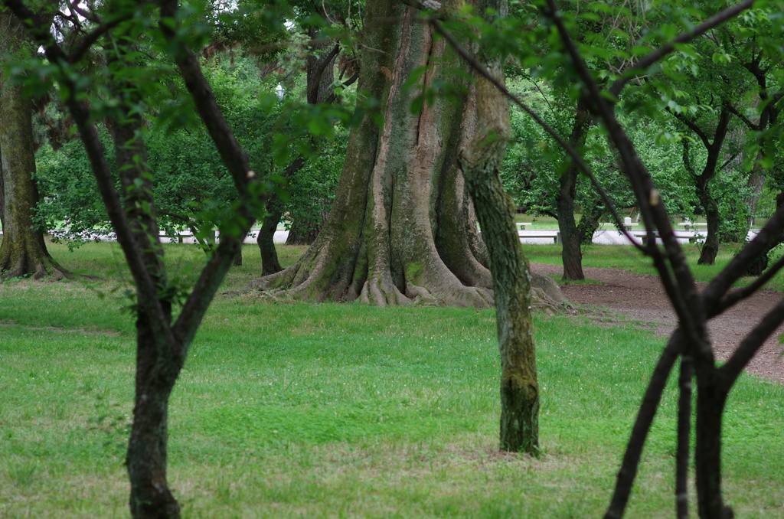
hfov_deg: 19.5
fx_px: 2282
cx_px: 392
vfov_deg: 13.0
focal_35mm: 105
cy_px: 260
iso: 100
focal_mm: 70
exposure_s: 1/125
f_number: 3.5
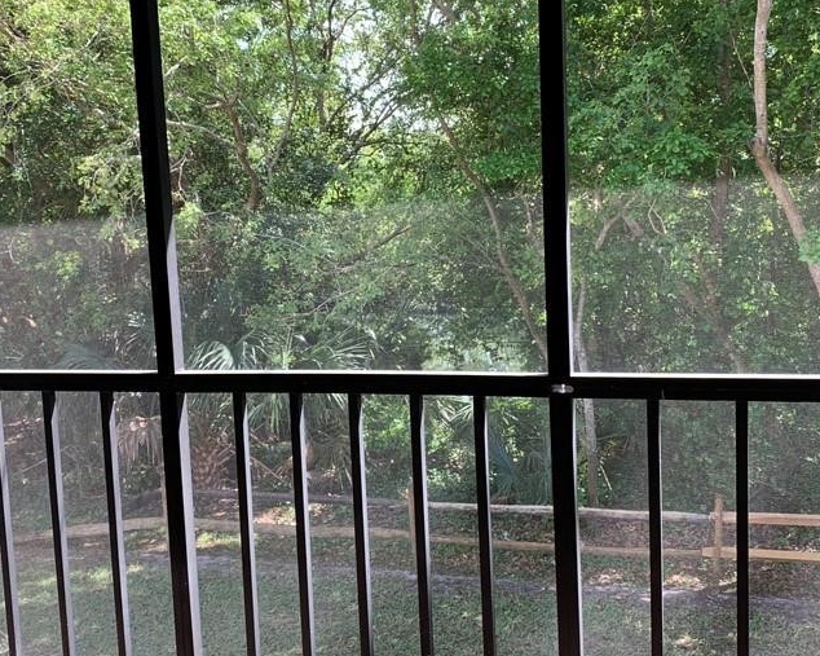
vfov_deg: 36.5
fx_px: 995
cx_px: 396
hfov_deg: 44.8
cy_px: 323
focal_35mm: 41
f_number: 1.8
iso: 25
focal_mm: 4.25
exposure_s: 1/126
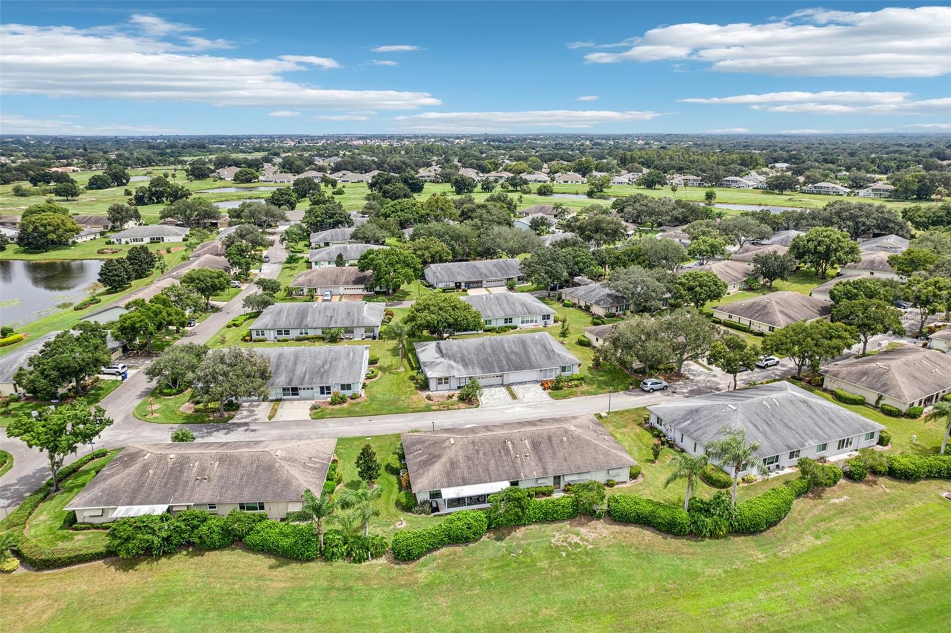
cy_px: 316
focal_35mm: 22
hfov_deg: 78.6
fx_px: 581
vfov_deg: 57.2
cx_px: 476
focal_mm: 8.4
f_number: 2.8
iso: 140
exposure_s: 1/3000
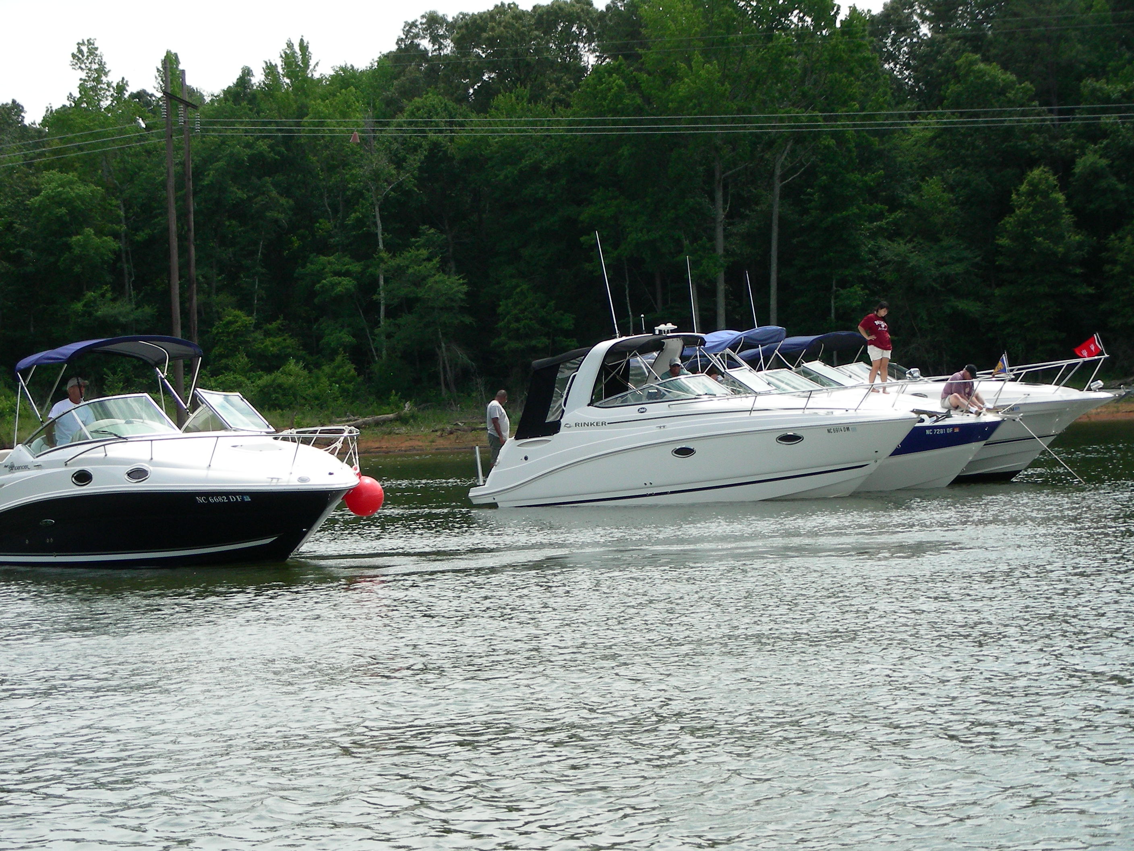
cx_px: 567
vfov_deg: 17.0
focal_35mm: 87
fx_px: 2850
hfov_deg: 22.5
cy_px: 426
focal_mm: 14.6
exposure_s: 1/470
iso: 50
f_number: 4
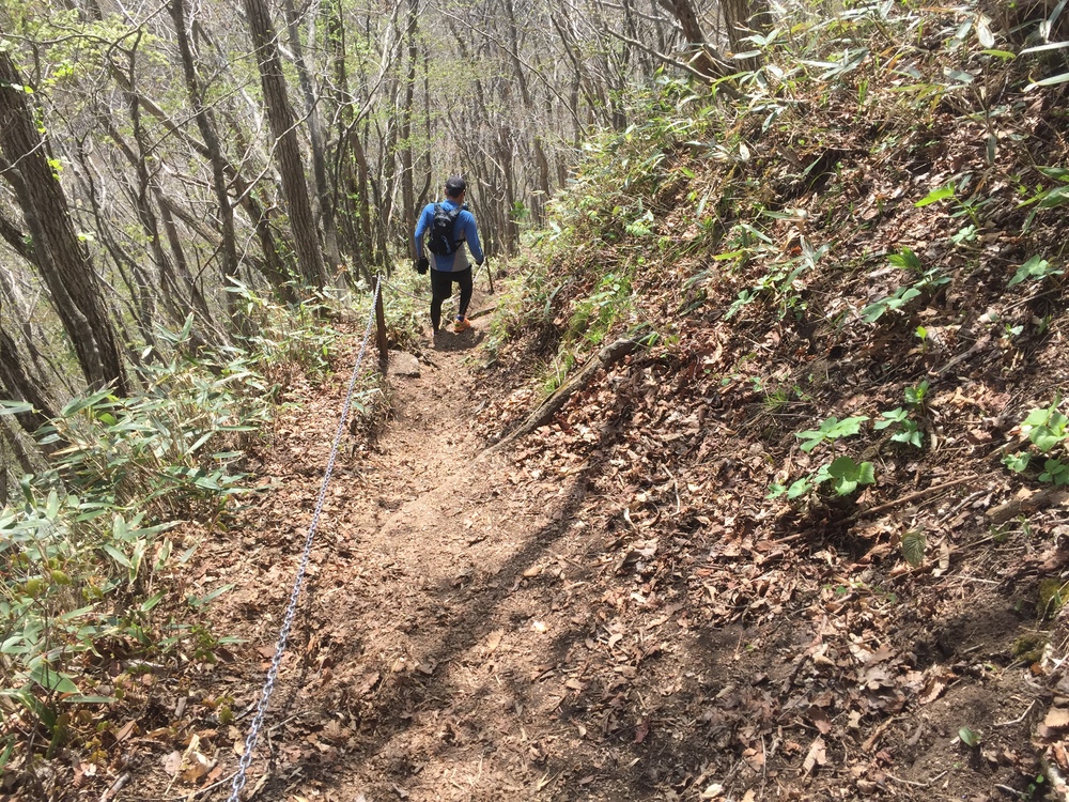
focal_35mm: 29
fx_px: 896
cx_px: 534
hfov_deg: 61.7
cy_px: 401
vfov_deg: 48.2
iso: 32
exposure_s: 1/760
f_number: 2.2
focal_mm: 4.15
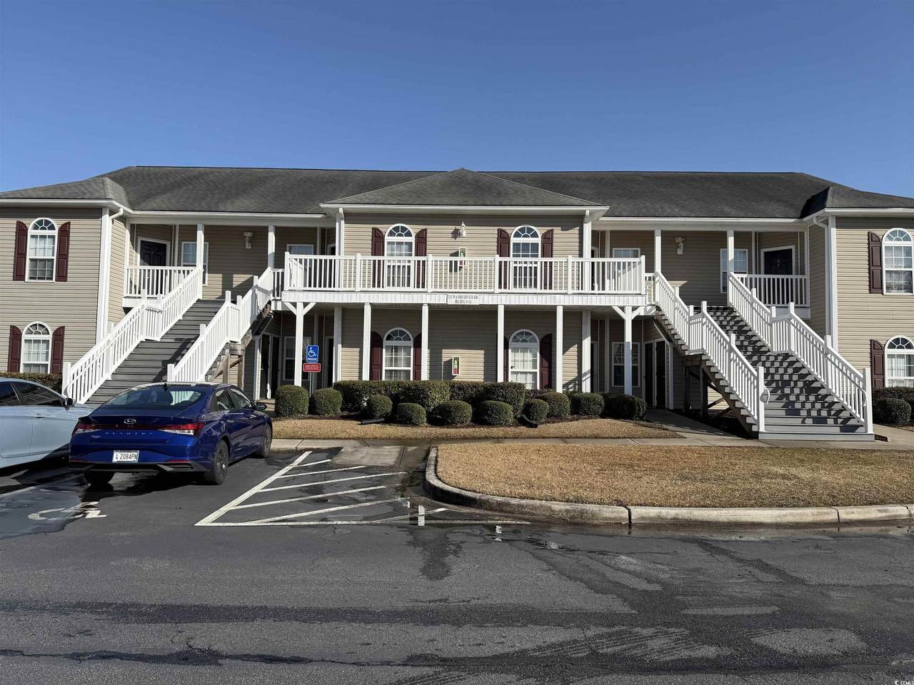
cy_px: 342
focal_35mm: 24
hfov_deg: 71.6
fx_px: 634
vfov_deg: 56.8
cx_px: 457
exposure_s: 1/5714
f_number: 1.78
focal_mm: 6.76
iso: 80
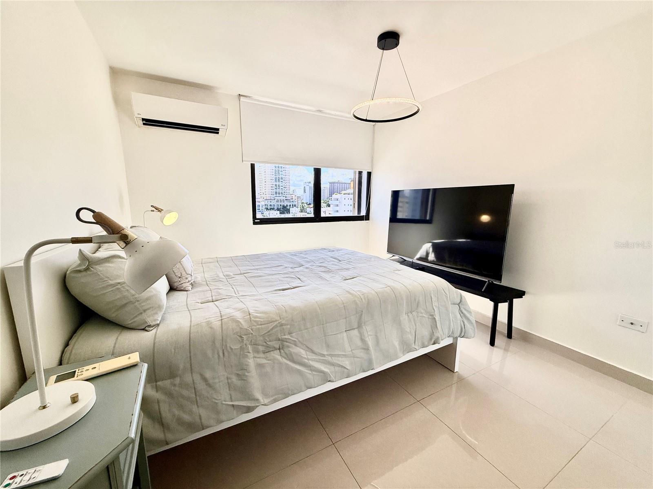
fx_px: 264
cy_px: 244
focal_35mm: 14
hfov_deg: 102.1
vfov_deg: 85.7
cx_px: 326
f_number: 2.2
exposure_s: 1/333
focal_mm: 2.22
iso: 64
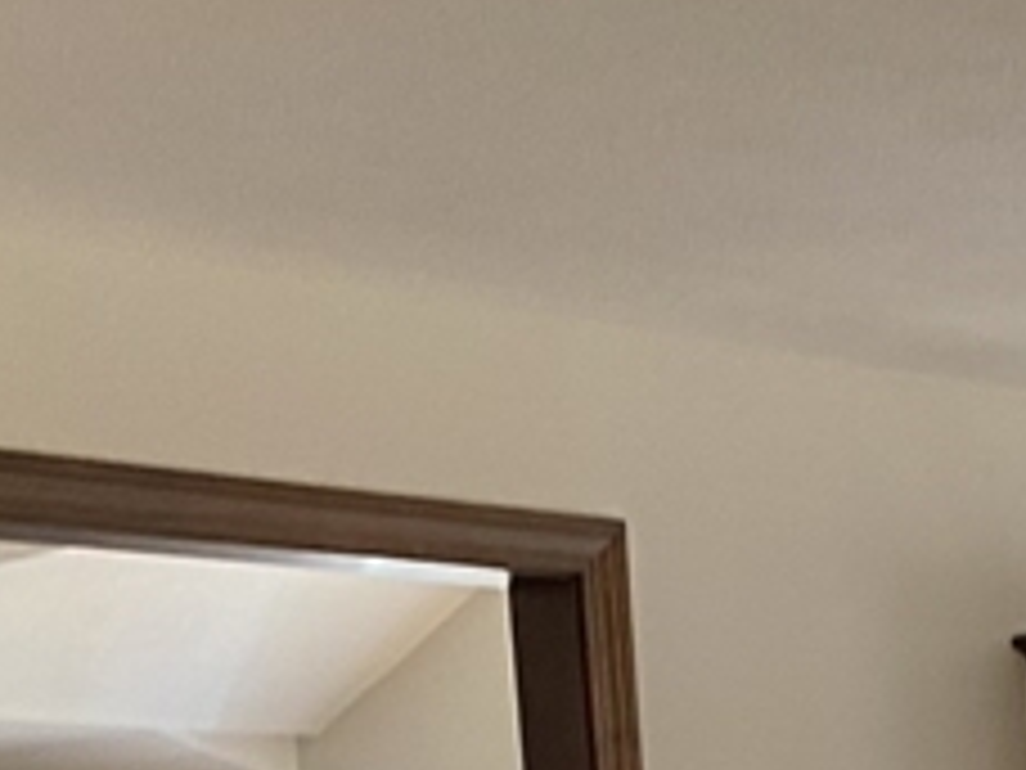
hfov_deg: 15.7
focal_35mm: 117
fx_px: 3468
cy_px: 1554
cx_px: 1472
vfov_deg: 11.4
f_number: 1.8
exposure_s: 1/60
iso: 100
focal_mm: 4.25
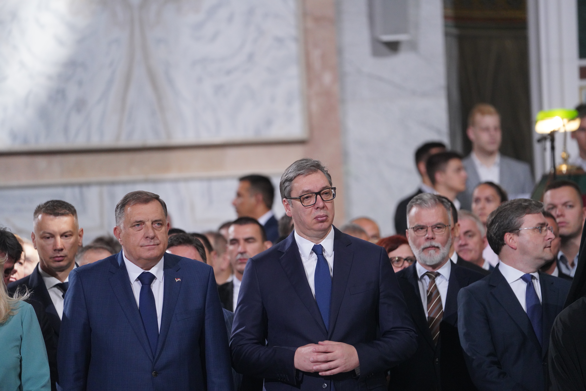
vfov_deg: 6.9
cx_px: 293
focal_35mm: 200
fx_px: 3255
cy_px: 196
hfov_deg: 10.3
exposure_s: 1/800
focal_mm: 200
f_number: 2.8
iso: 3200
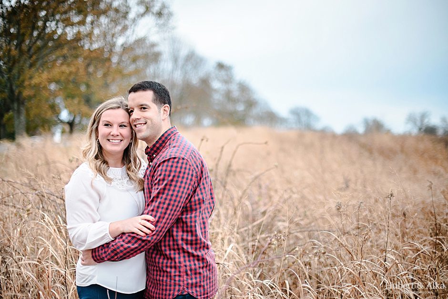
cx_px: 224
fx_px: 622
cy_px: 150
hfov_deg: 39.6
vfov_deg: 27.0
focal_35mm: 50
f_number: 1.4
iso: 500
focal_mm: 50
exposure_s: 1/8000
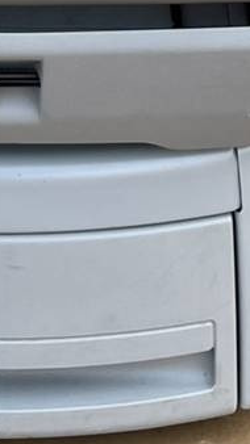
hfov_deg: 9.0
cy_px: -469
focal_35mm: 134
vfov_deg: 13.5
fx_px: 1580
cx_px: 22
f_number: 1.6
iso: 40
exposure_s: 1/222
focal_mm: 5.1
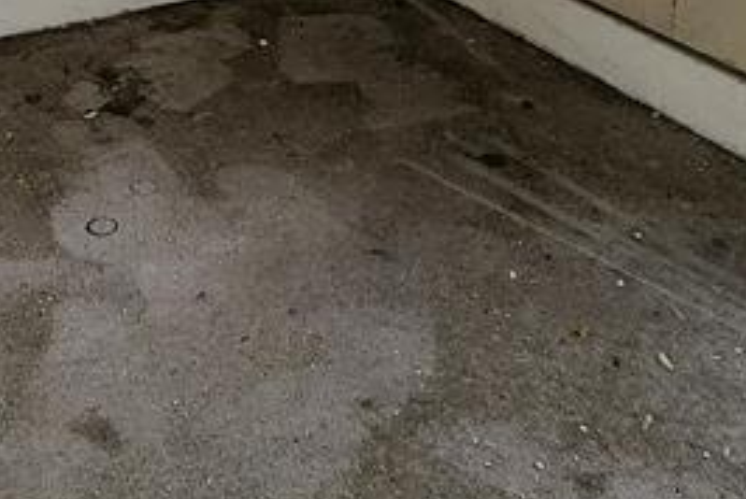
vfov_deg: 20.7
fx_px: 1079
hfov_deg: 37.3
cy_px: -320
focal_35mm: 52
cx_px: 196
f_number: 2.2
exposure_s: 1/254
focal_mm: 2.2
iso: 50
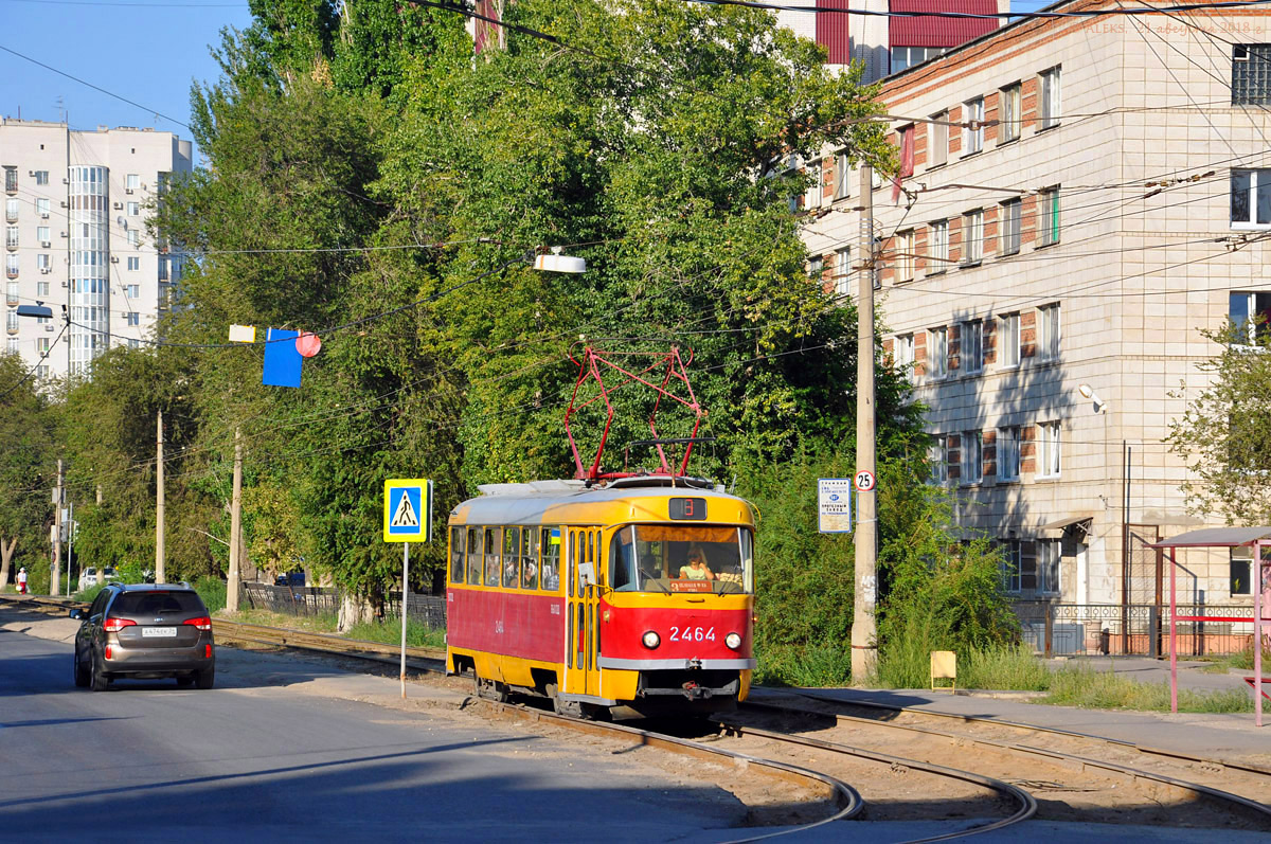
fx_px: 3703
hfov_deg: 19.5
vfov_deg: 13.0
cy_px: 422
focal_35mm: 105
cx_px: 636
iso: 200
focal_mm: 70
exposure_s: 1/500
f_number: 8
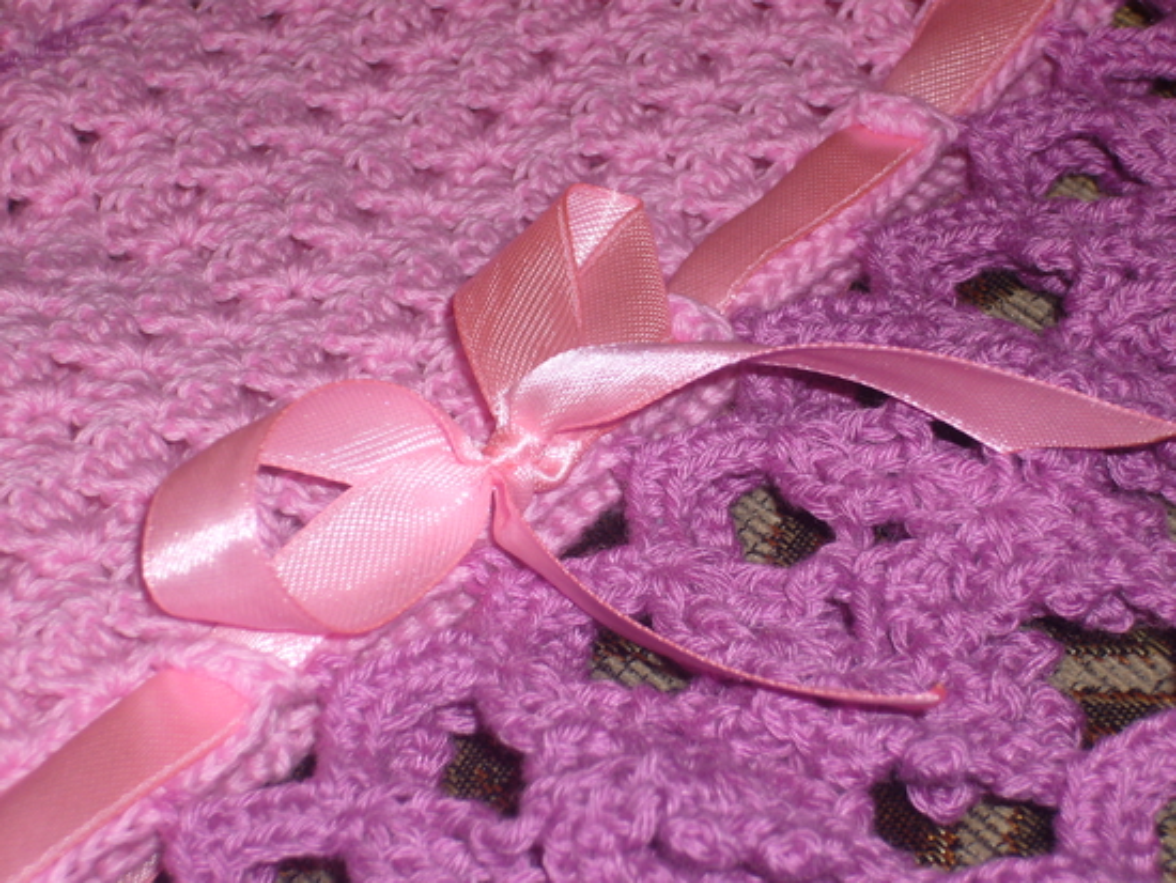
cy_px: 442
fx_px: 3501
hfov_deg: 19.1
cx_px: 588
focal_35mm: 103
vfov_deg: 14.4
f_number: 4.9
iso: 100
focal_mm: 17
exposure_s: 1/30
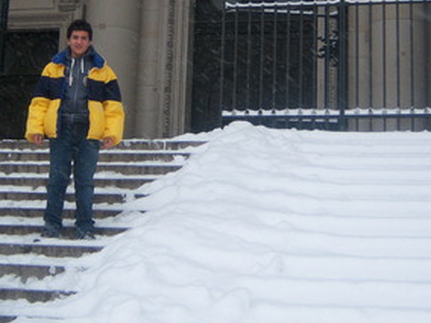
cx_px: 205
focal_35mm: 81
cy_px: 29
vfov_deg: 17.9
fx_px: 1009
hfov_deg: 24.1
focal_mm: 7.5
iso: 80
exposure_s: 1/200
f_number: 2.8
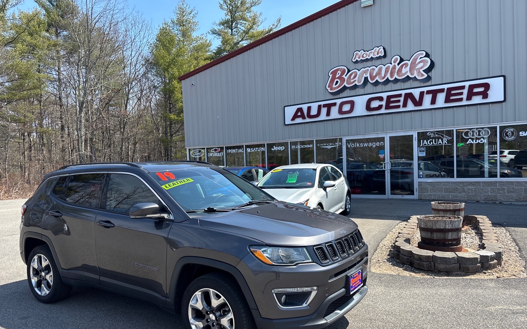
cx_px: 260
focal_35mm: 28
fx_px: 402
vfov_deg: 44.5
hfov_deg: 66.5
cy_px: 181
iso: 50
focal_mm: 5.96
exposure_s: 1/1344
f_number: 1.6
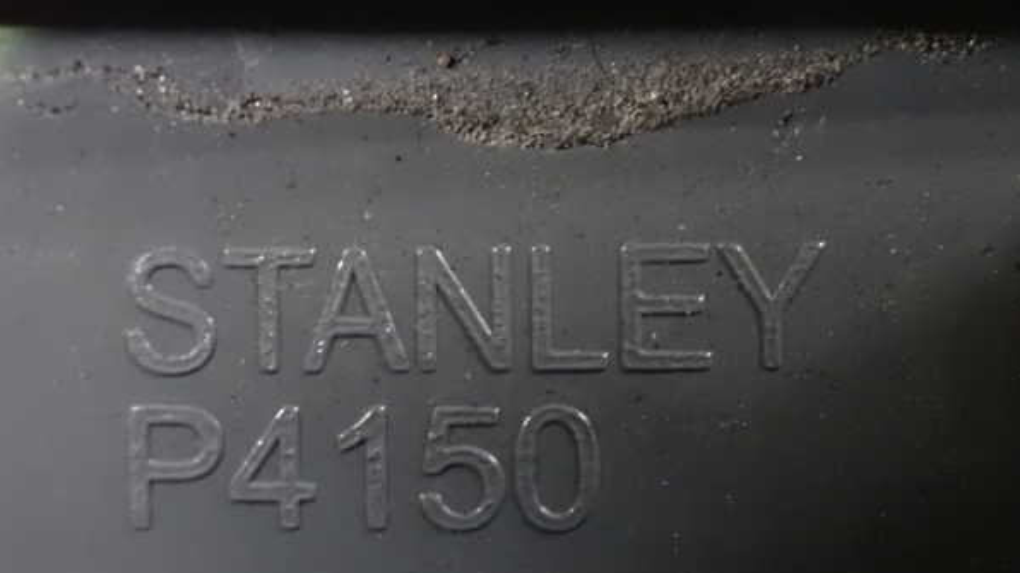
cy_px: 327
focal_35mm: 68
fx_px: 1839
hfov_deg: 31.0
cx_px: 512
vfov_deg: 17.7
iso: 1600
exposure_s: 1/13
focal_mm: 11.09
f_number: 3.6
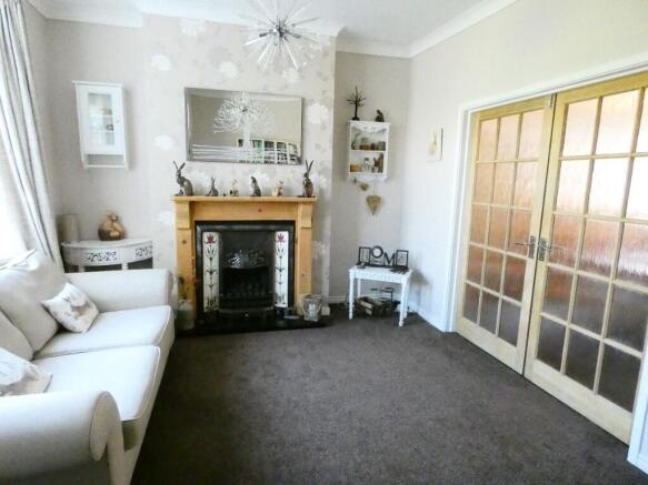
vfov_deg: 66.0
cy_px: 242
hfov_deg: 81.8
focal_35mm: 20
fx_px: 374
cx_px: 324
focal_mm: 3.6
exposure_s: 1/160
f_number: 2.8
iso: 2500
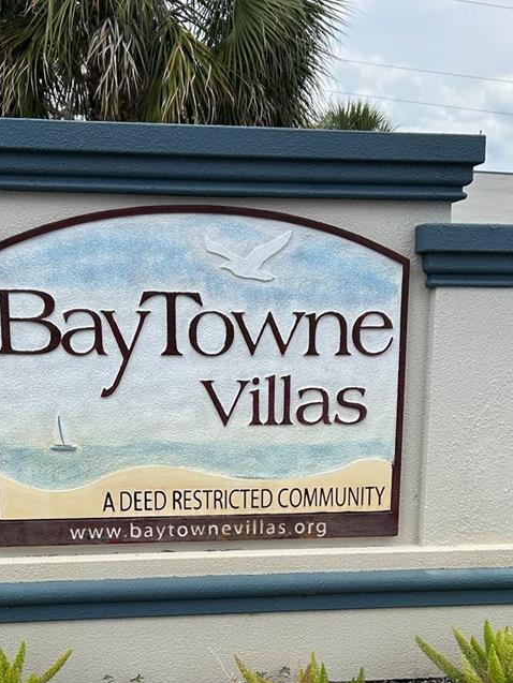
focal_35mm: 49
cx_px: 206
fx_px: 968
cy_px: 515
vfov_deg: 37.9
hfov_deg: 29.6
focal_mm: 5.7
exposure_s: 1/2252
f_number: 1.5
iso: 50
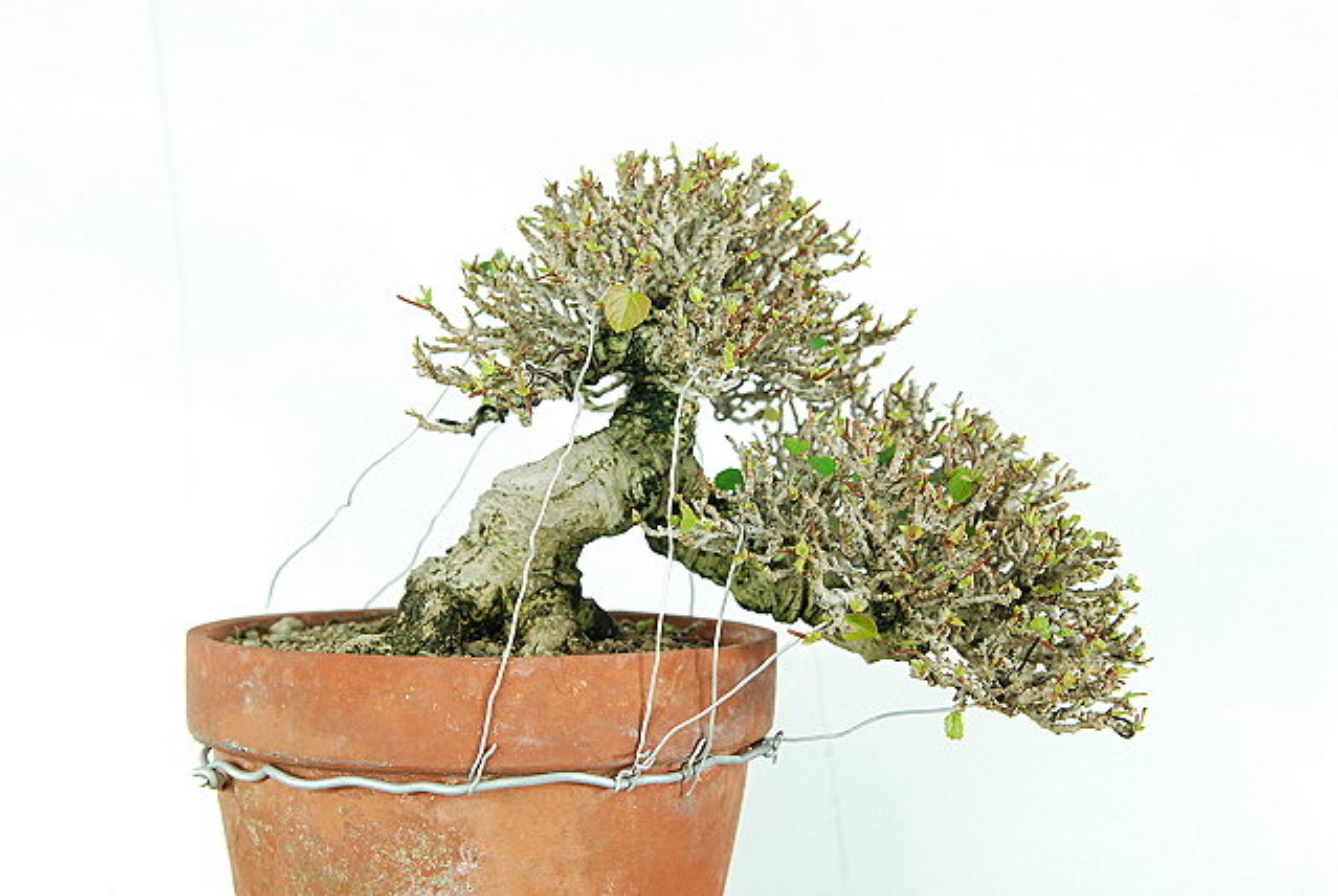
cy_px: 448
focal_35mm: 45
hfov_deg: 43.5
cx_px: 669
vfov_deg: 30.0
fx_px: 1675
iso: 800
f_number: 5
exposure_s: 1/25
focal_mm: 30
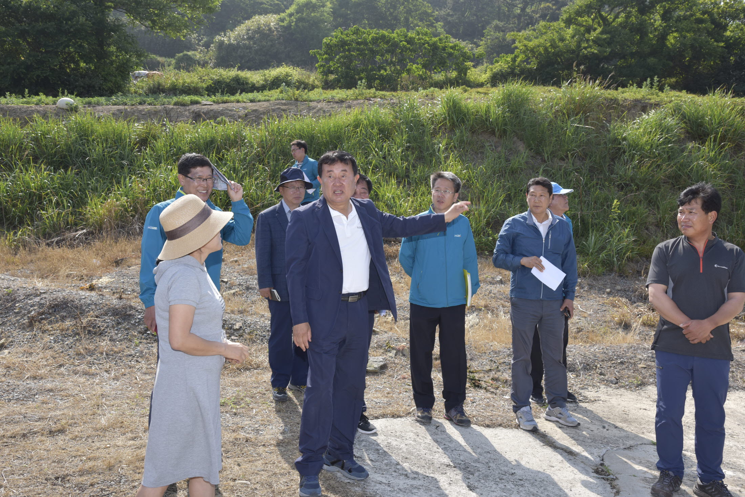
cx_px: 372
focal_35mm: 35
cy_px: 248
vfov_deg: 37.9
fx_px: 724
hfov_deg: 54.4
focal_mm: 35
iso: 125
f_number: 10
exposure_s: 1/125
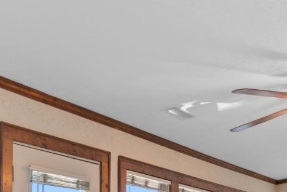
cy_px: 257
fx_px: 415
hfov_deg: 37.5
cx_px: 84
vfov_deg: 22.8
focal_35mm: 52
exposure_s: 1/20
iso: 100
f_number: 4.5
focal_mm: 10
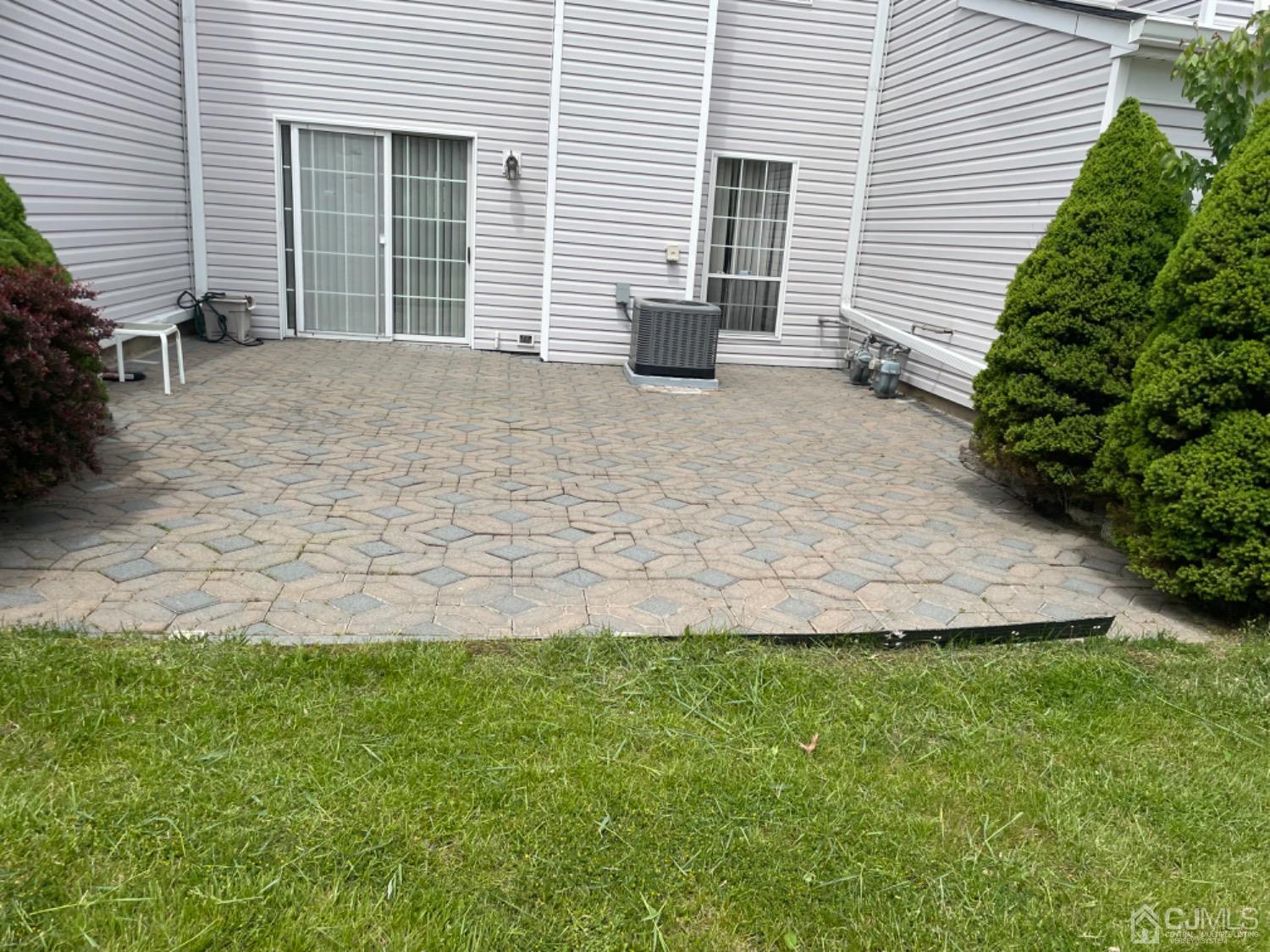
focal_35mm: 26
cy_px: 476
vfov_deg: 53.1
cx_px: 635
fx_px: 954
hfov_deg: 67.3
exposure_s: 1/4831
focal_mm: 4.2
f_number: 1.6
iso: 50
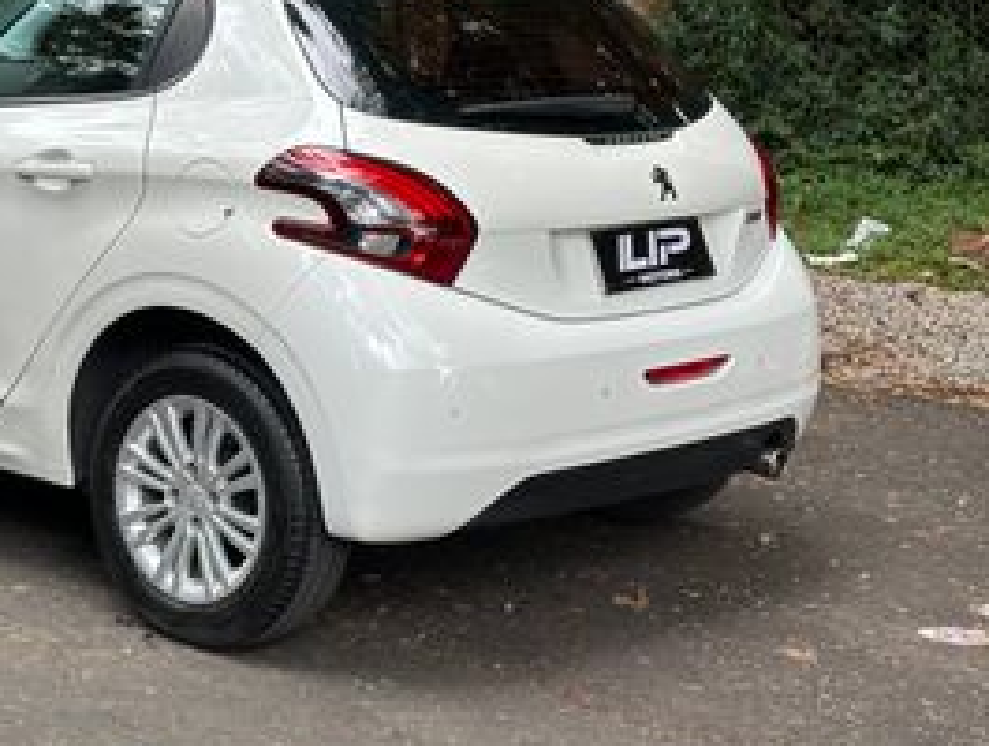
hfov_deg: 22.6
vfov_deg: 17.3
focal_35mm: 85
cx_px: 153
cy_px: 194
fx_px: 2434
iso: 64
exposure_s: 1/309
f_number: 1.78
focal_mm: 6.86
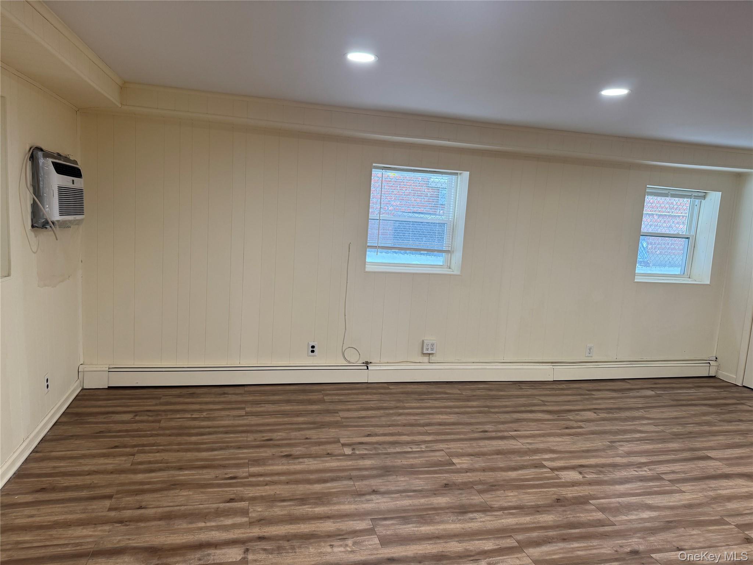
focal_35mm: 24
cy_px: 282
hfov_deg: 71.6
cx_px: 376
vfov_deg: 56.8
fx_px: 522
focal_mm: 6.76
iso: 160
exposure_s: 1/120
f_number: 1.78
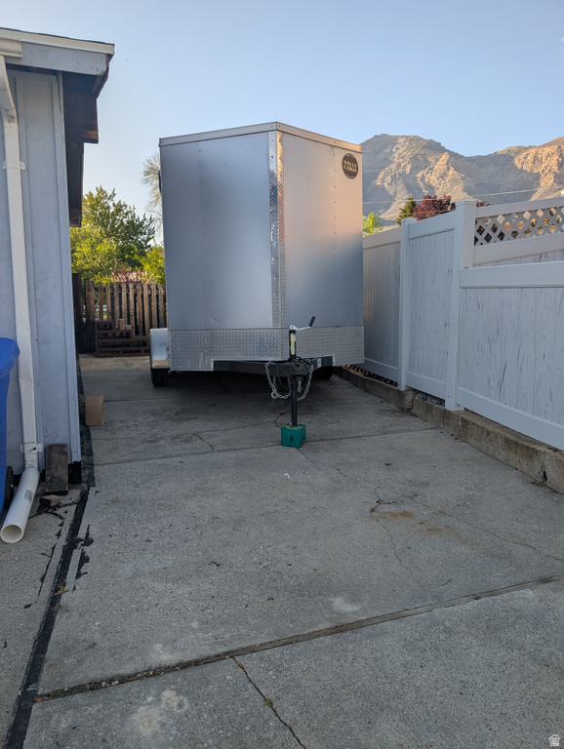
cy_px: 374
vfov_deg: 71.5
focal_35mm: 24
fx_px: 520
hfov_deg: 56.9
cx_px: 282
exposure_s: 1/529
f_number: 1.68
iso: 21
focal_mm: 6.9
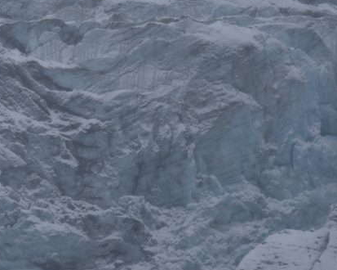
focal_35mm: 524
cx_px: -64
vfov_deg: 3.0
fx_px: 5224
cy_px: 115
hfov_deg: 3.7
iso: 180
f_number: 5.6
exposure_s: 1/400
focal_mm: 180
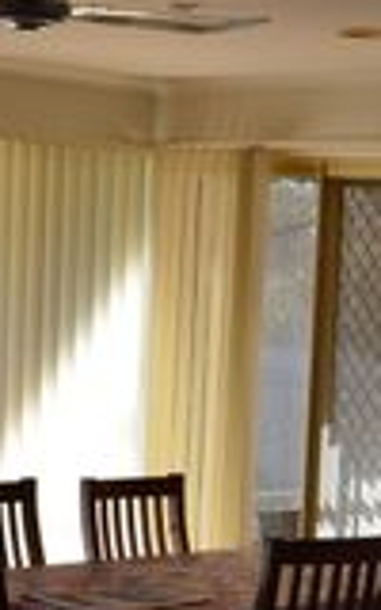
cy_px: 528
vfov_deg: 16.4
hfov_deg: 10.4
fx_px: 2093
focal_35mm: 126
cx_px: 149
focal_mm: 28
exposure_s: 1/60
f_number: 10
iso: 400
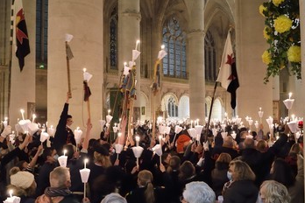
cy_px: 108
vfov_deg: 44.9
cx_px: 167
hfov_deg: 63.5
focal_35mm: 29
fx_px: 246
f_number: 5
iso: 1600
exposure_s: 1/8
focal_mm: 24
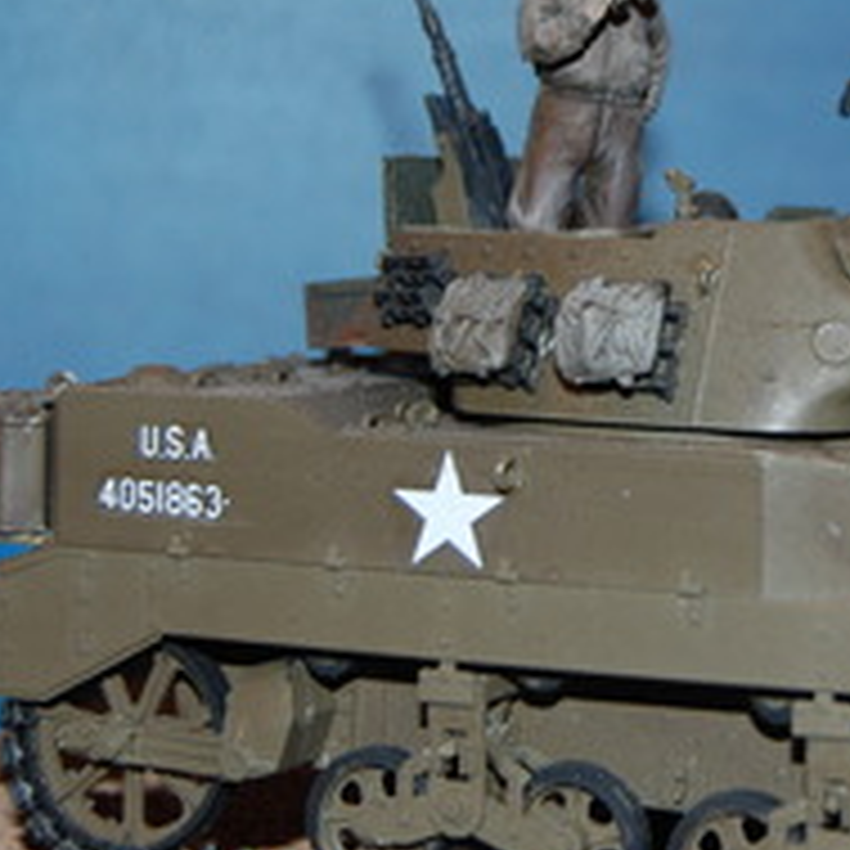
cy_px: 261
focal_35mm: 128
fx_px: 3556
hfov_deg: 13.6
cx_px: 675
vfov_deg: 13.6
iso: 200
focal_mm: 38
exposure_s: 1/500
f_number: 4.8
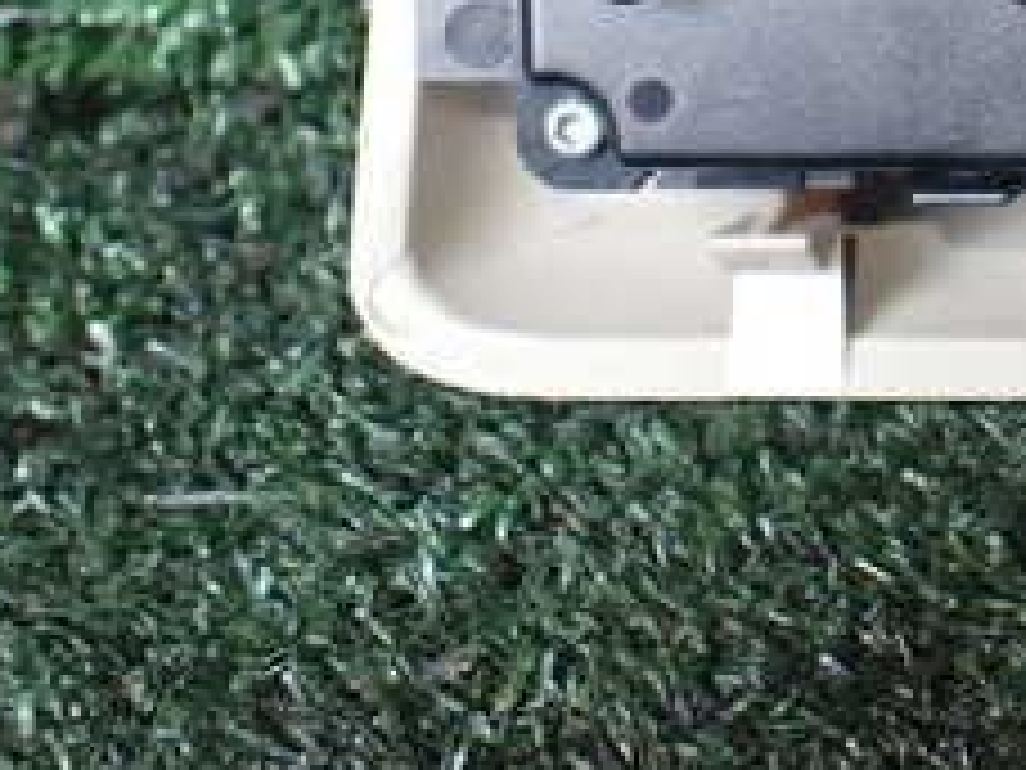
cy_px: -113
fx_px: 2342
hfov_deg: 22.4
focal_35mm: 79
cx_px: 1292
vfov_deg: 17.9
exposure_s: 1/125
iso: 500
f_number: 2.3
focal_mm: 5.4
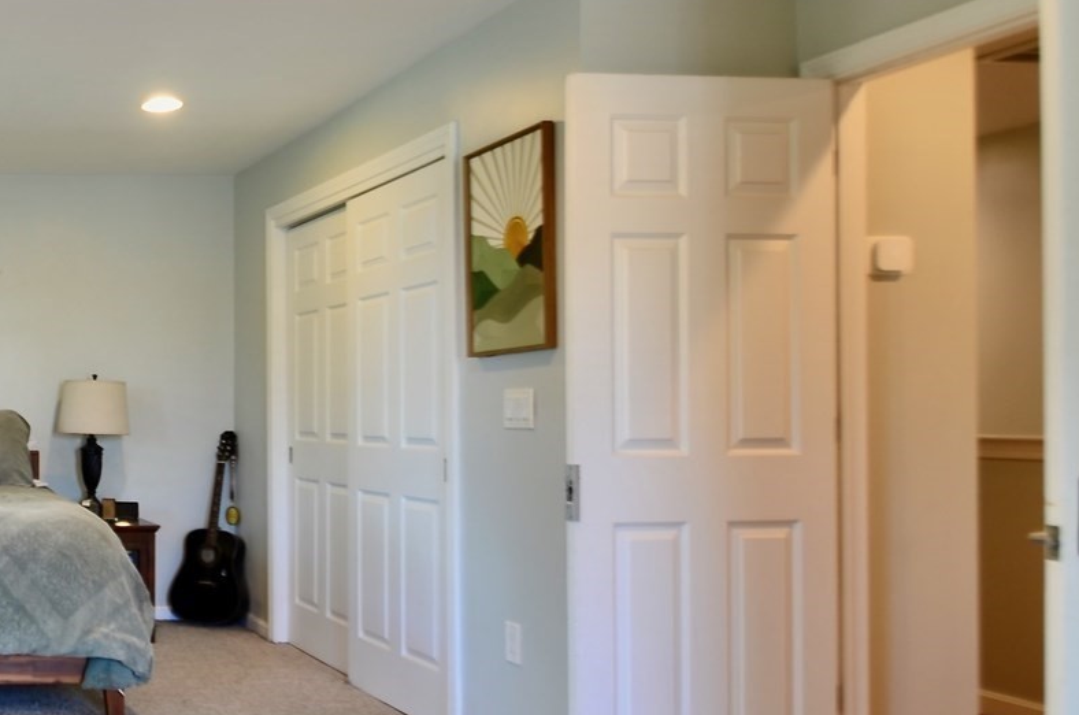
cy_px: 405
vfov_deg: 34.0
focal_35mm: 39
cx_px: -134
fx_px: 1167
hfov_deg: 39.6
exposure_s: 1/5
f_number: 5
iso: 100
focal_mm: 10
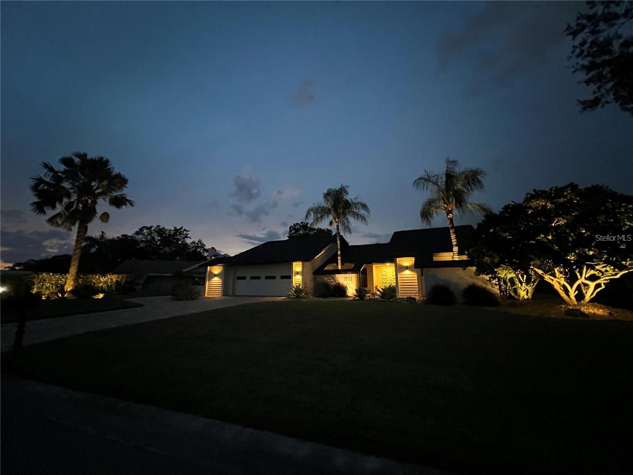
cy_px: 238
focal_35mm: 13
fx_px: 238
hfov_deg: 106.2
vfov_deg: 89.9
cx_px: 316
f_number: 1.8
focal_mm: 1.57
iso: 1600
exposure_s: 1/30
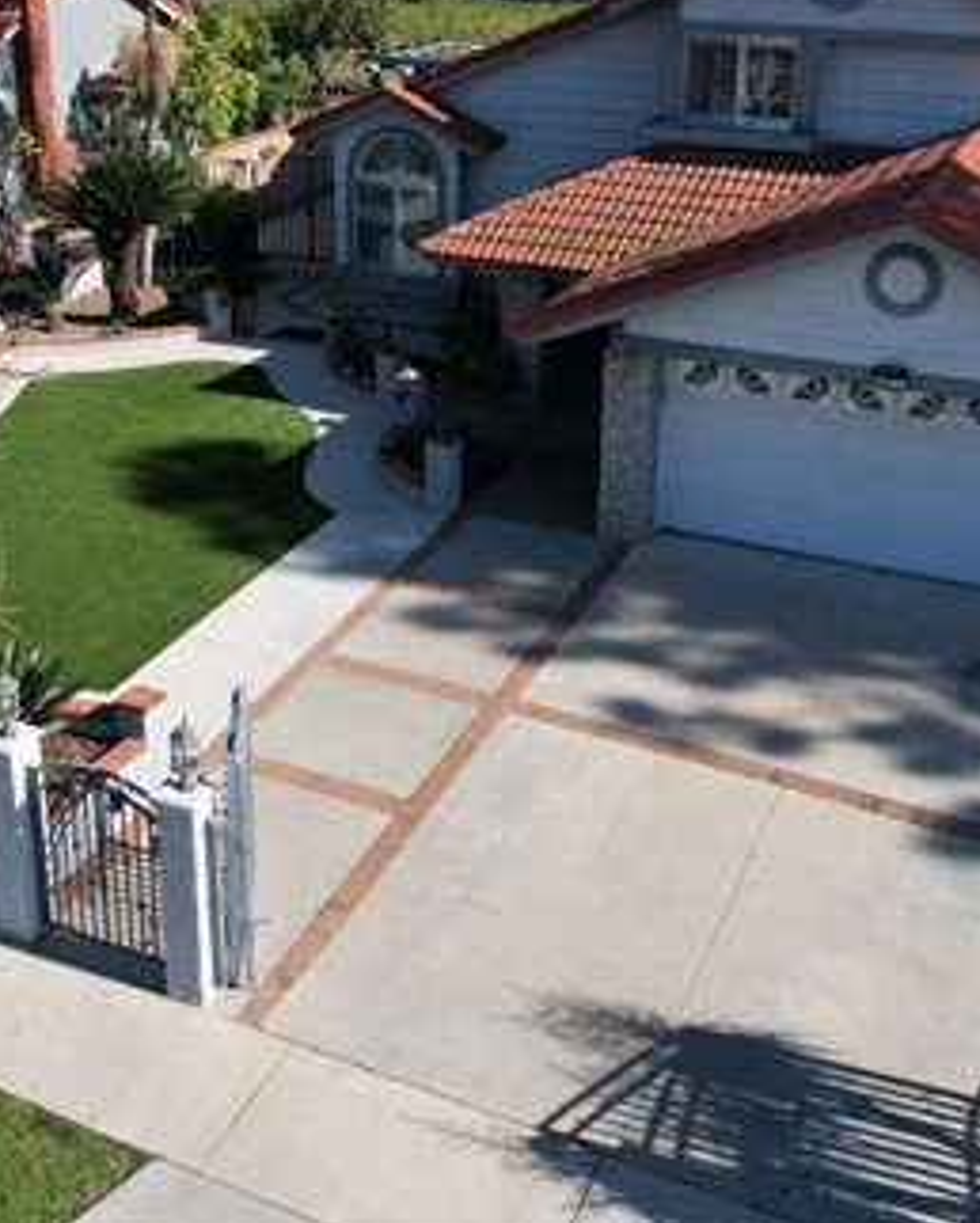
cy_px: 420
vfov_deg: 44.2
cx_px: 410
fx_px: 1485
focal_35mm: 41
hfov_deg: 36.4
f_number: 2.8
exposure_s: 1/2500
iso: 120
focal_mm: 8.38
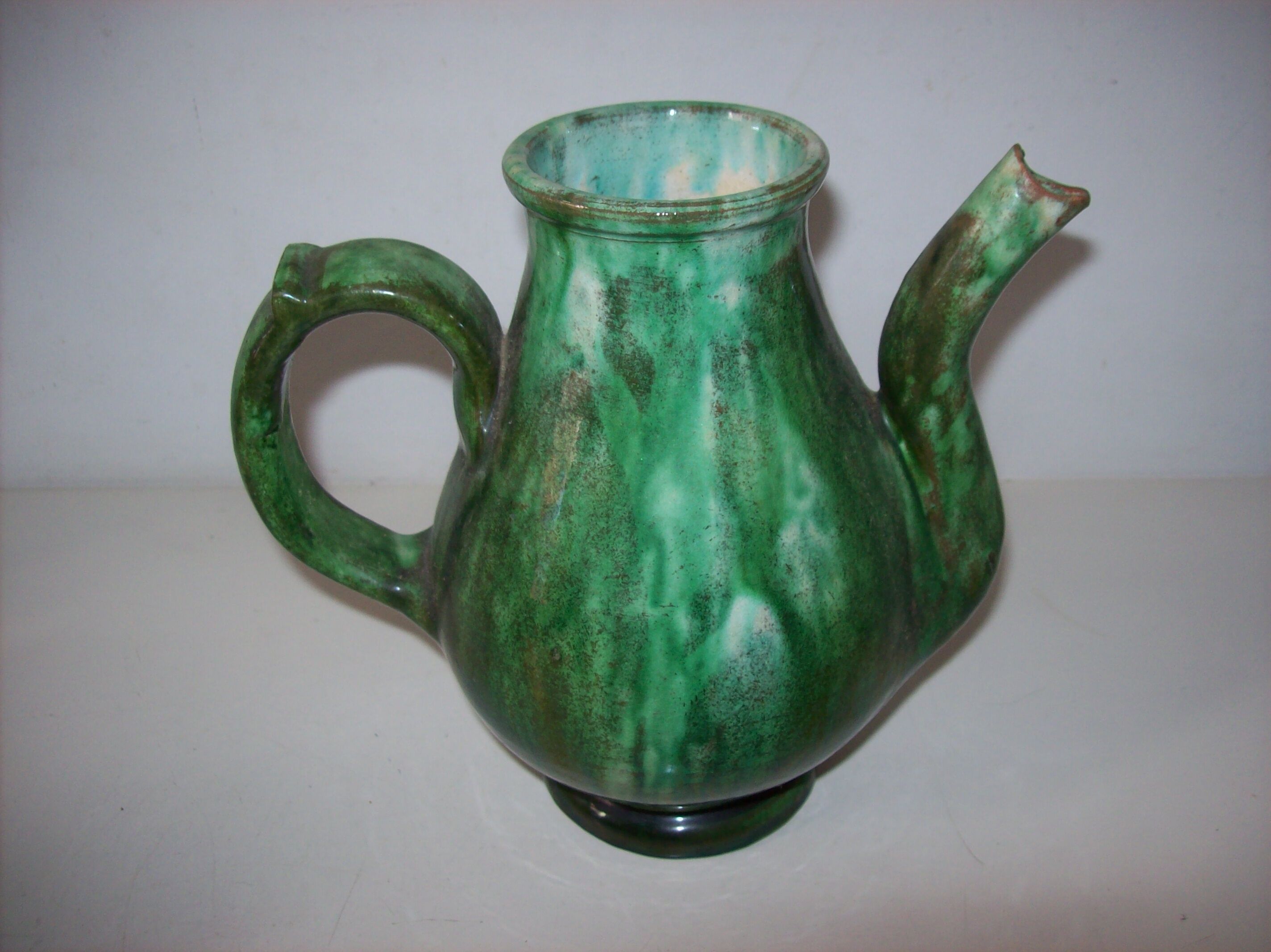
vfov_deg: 39.6
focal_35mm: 36
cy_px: 476
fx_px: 1321
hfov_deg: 51.4
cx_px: 636
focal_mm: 6
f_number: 2.7
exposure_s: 1/64
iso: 80
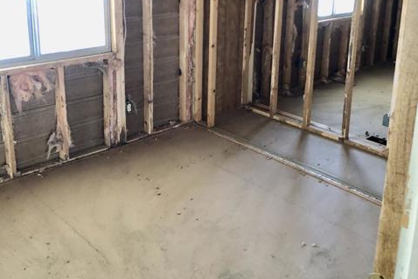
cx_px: 209
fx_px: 453
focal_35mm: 39
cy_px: 61
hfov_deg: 49.5
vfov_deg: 33.4
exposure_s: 1/11
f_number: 1.8
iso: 100
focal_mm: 3.99
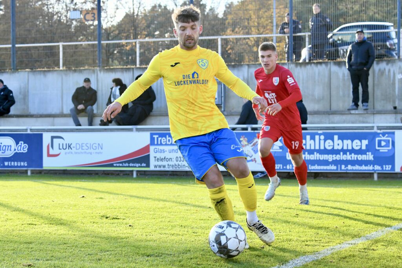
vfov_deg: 17.1
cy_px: 134
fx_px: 893
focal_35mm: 80
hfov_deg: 25.4
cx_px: 201
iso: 4000
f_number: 6.3
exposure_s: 1/1600
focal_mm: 80
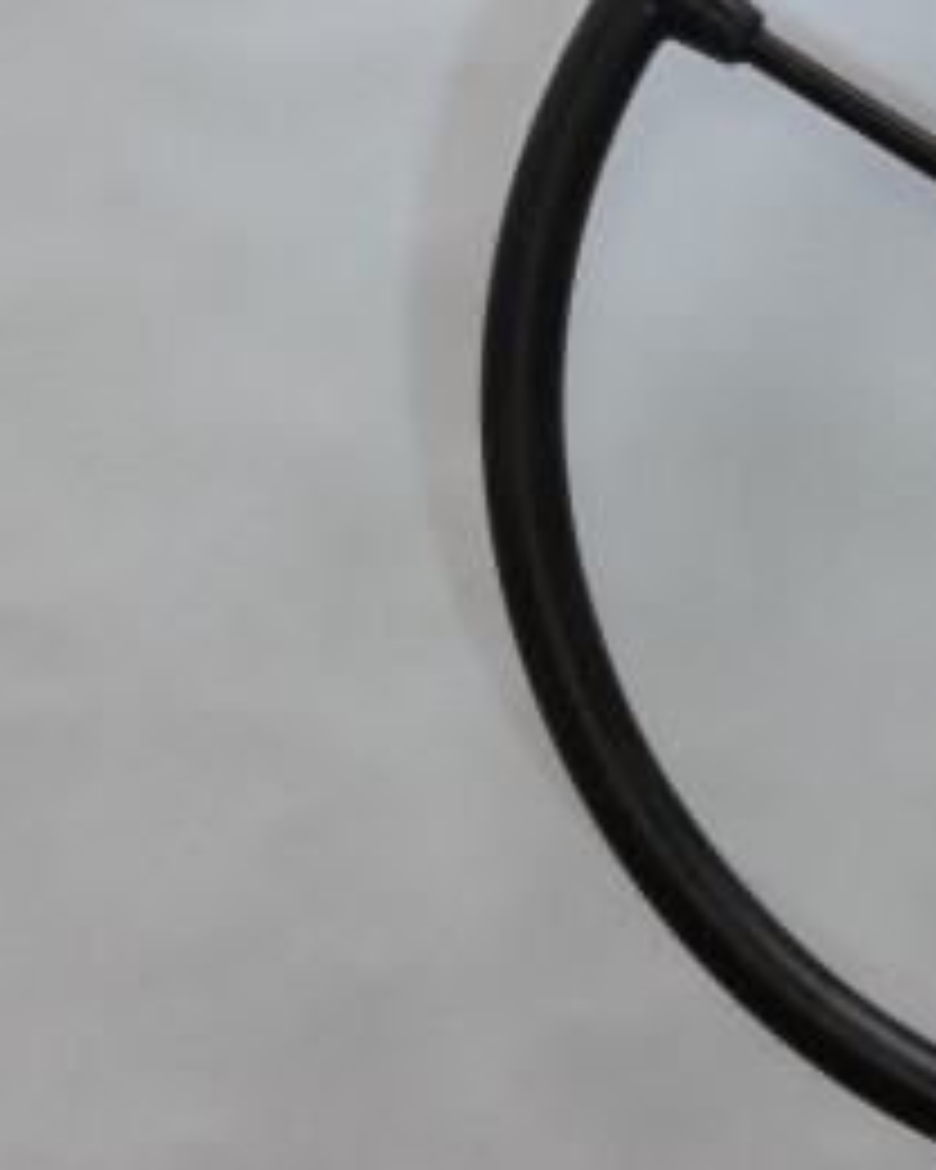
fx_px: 4155
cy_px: 351
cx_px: 1292
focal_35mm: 120
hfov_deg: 12.4
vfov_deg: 16.0
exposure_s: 1/50
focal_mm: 8.9
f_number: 3.6
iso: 125
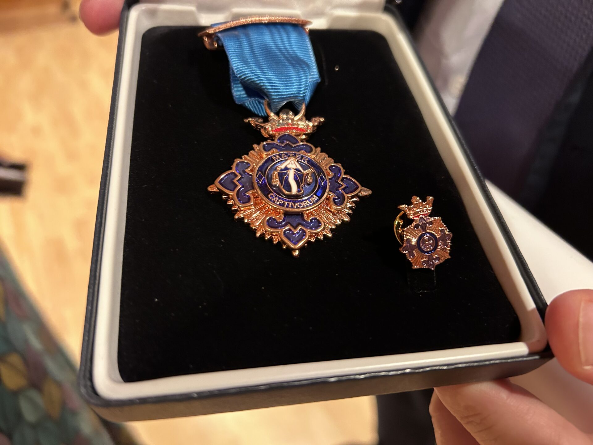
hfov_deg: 67.3
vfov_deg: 53.1
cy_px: 222
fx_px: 445
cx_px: 296
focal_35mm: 26
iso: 400
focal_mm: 5.7
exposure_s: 1/33
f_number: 1.5
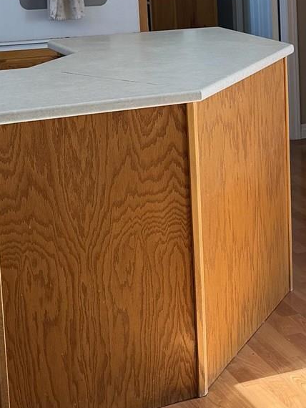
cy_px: 115
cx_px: 387
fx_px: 1142
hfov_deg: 14.7
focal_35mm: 97
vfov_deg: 20.1
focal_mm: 6.76
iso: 80
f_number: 1.78
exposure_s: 1/253
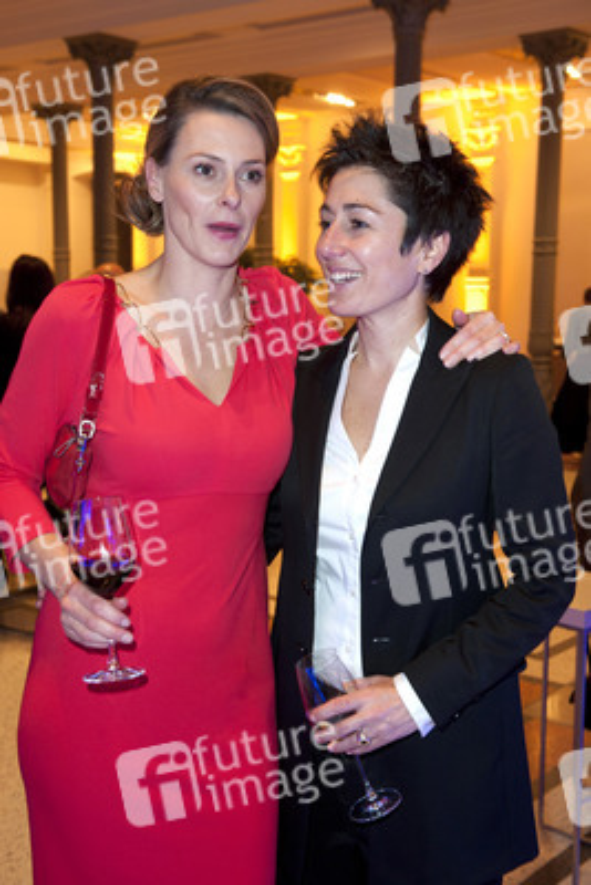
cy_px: 442
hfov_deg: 28.1
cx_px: 296
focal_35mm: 48
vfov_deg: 41.1
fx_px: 1181
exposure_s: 1/15
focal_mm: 48
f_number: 5.6
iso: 1000
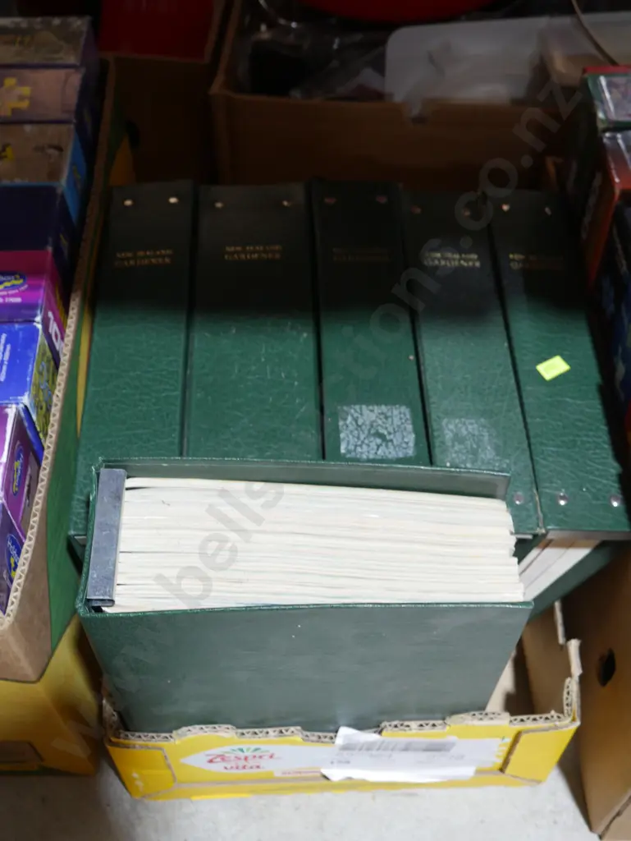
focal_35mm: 42
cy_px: 420
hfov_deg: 34.4
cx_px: 316
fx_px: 1020
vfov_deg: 44.8
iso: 800
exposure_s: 1/60
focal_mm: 21
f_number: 4.6
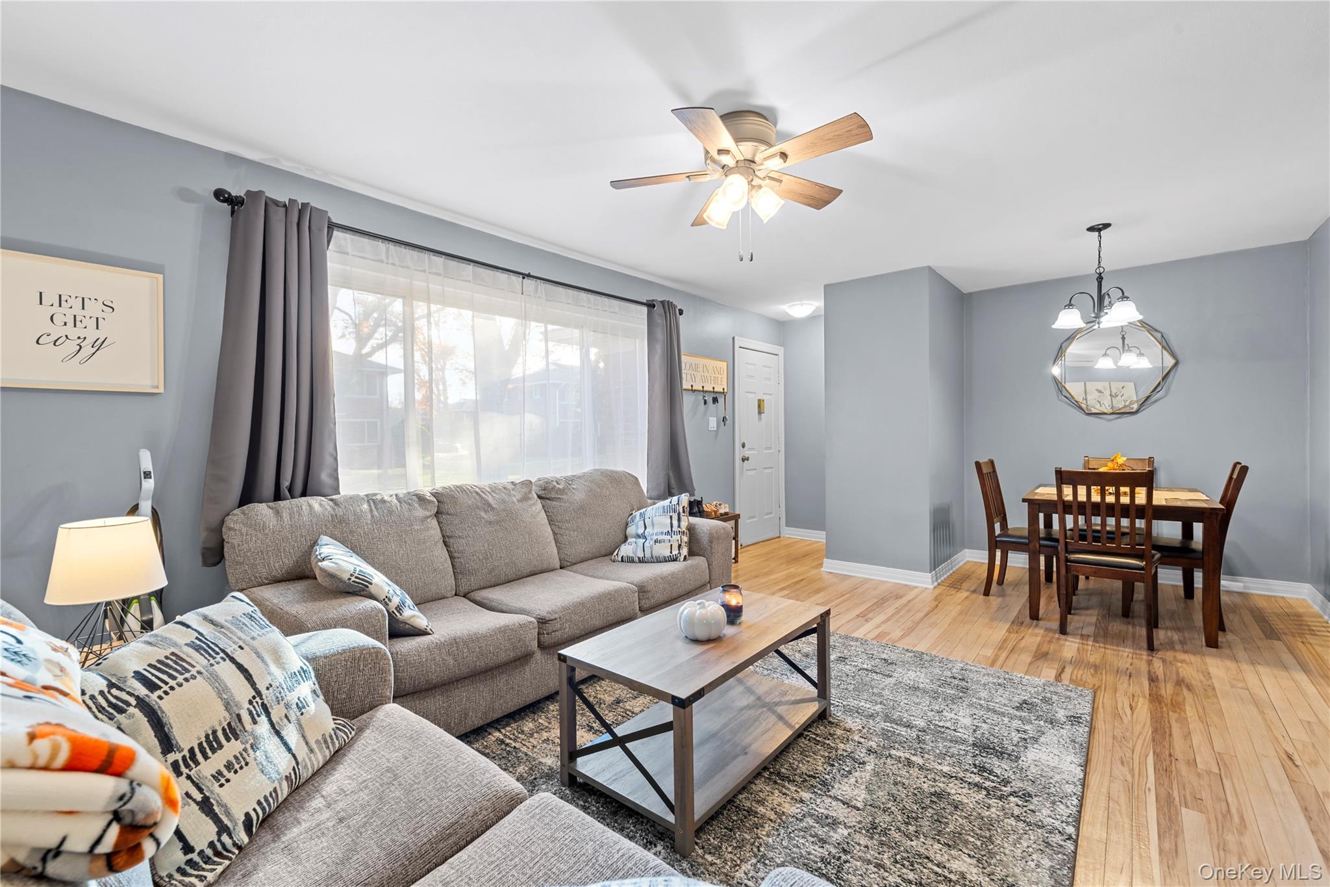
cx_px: 665
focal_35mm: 14
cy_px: 444
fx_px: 517
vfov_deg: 81.2
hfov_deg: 104.3
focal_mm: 14
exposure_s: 1
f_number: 10
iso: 320
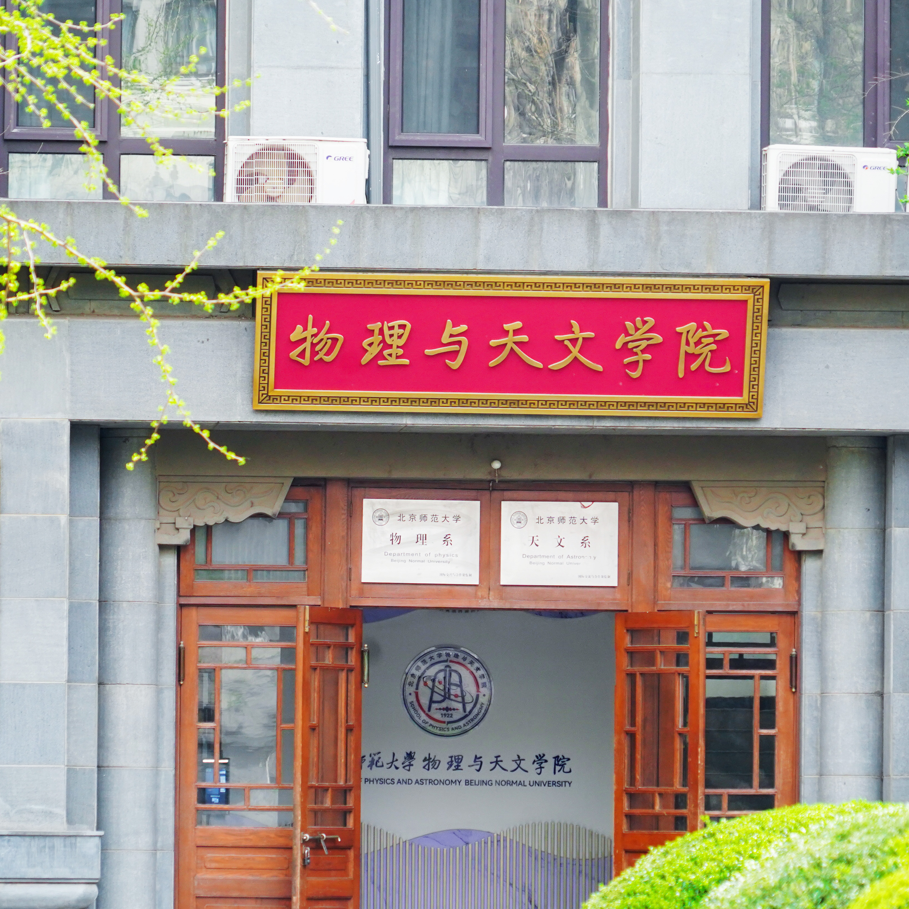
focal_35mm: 323
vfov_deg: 5.4
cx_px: 467
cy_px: 524
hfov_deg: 5.4
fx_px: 9596
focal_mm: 208
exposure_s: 1/250
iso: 800
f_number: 6.3
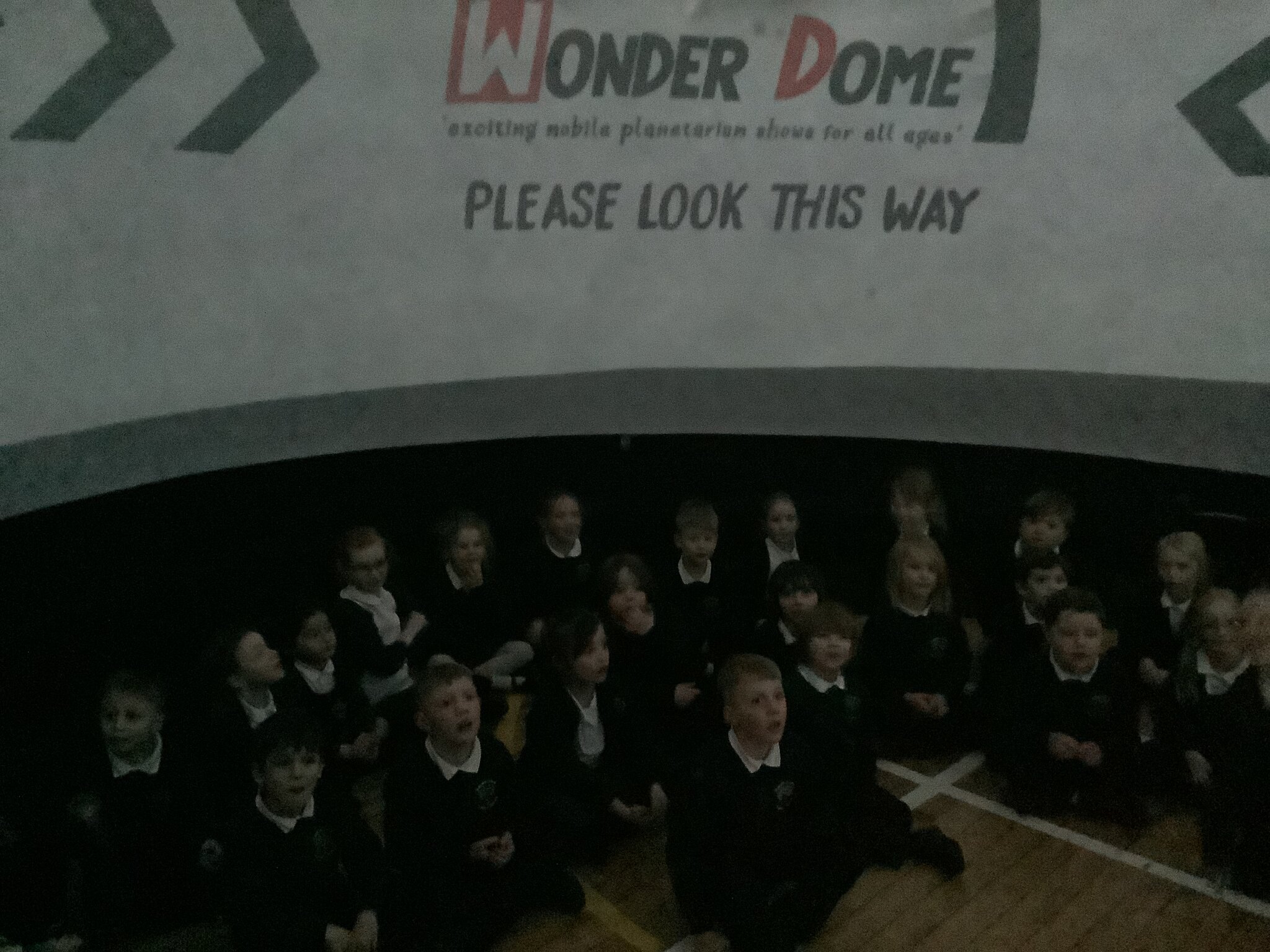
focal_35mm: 31
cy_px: 476
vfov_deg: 45.4
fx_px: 1137
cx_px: 635
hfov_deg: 58.4
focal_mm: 3.3
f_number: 2.4
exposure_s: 1/17
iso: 800
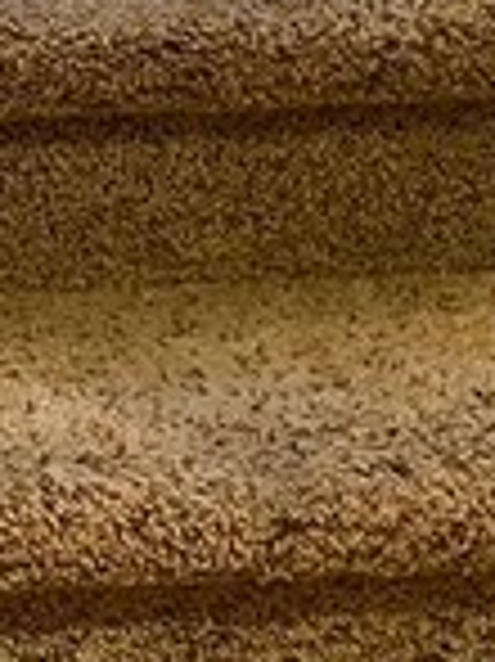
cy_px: 437
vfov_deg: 10.9
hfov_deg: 7.4
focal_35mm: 181
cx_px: -878
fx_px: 3456
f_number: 1.5
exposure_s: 1/60
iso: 125
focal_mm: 5.7
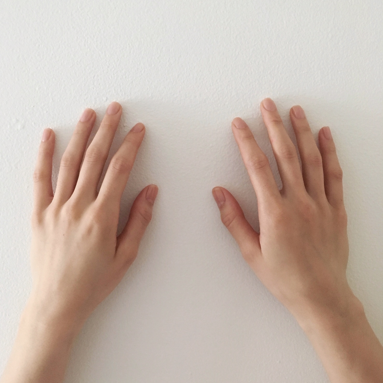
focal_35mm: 35
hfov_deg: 47.2
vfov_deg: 47.2
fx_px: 438
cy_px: 204
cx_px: 187
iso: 400
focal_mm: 4.15
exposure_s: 1/15
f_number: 2.2
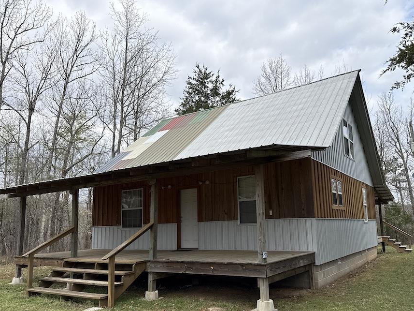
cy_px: 174
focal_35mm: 28
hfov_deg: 63.2
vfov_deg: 49.7
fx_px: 335
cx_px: 231
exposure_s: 1/3145
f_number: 1.78
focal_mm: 6.76
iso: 80
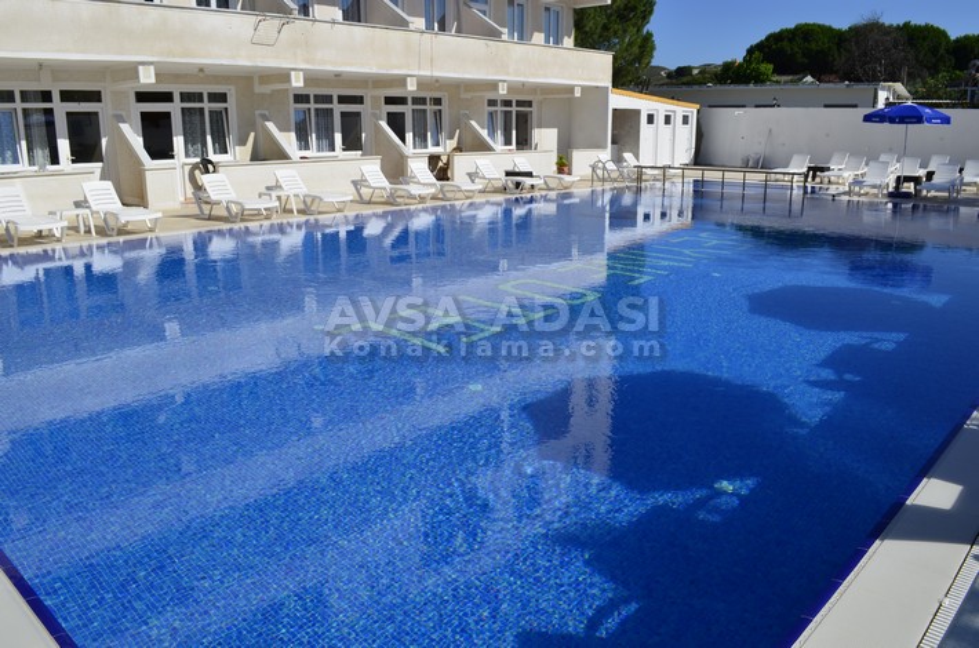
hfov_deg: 67.5
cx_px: 490
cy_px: 324
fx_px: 733
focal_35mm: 27
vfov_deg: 47.7
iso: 100
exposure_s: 1/180
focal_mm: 18
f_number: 11
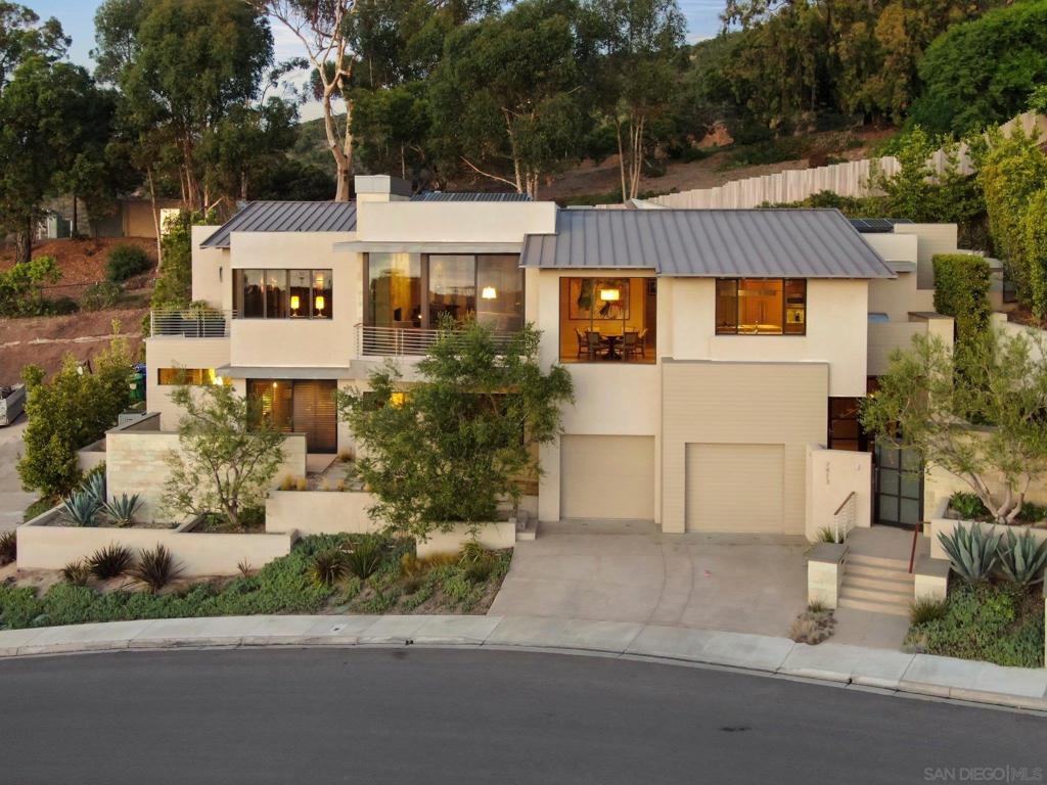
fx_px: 1149
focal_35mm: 38
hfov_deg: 49.0
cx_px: 524
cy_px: 392
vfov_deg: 37.7
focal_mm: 6.48
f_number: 3.4
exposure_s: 1/8
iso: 400
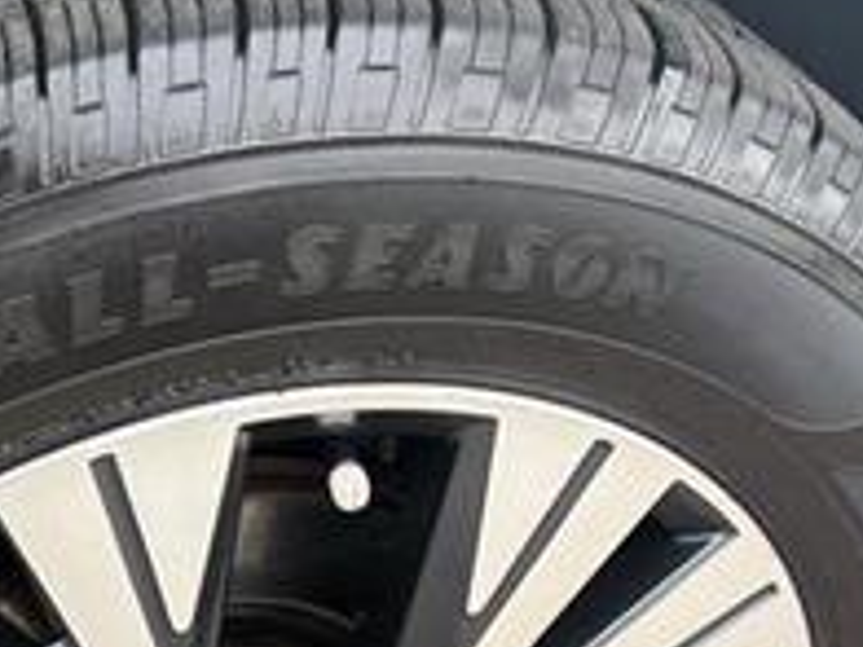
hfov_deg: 28.7
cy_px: 634
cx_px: 260
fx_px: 1670
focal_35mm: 67
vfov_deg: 21.2
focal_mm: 5.96
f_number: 1.6
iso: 50
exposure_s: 1/325
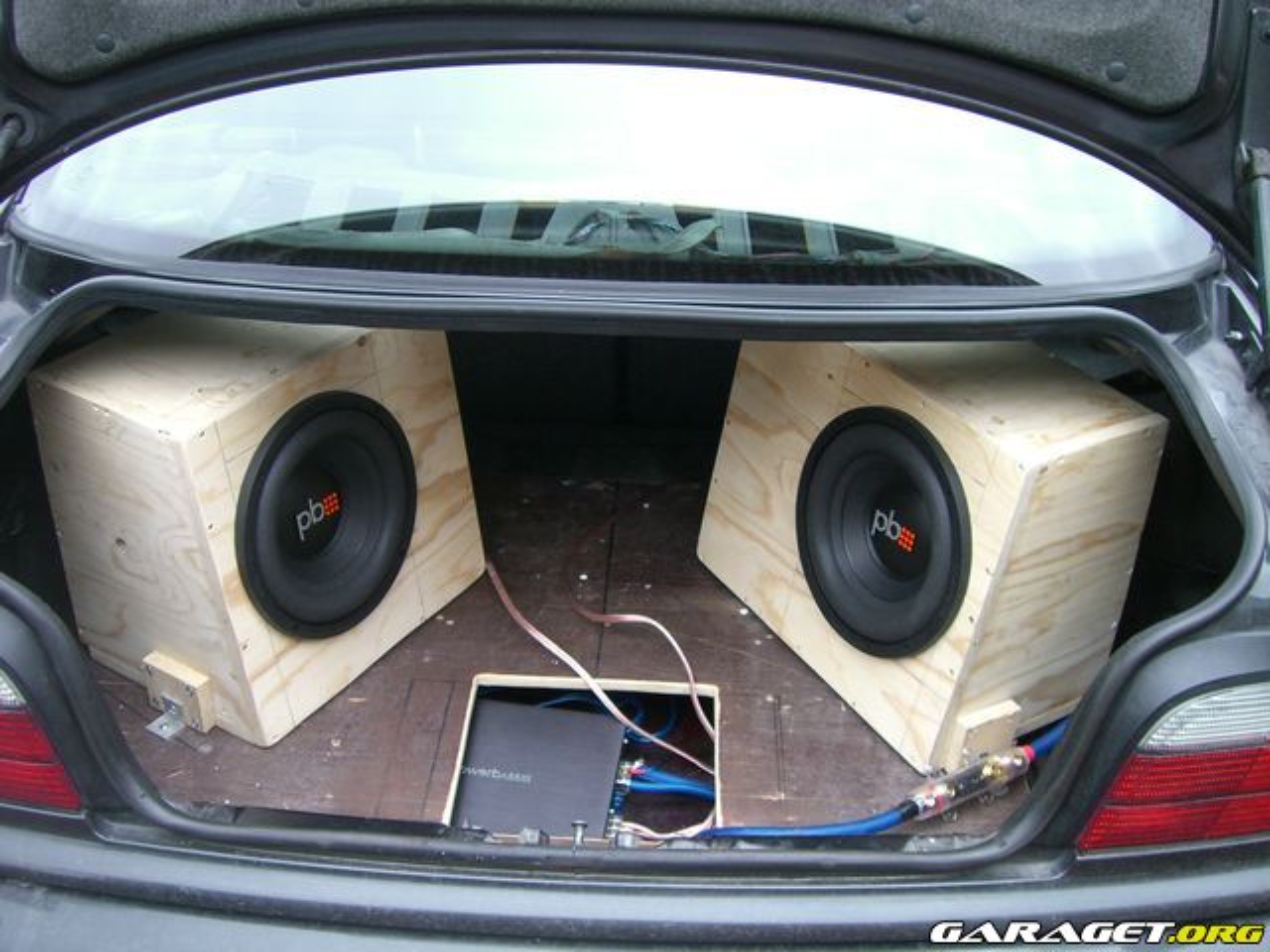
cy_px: 476
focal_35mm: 38
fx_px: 1394
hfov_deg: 49.0
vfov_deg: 37.7
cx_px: 635
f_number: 2.7
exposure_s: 1/100
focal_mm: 6.2
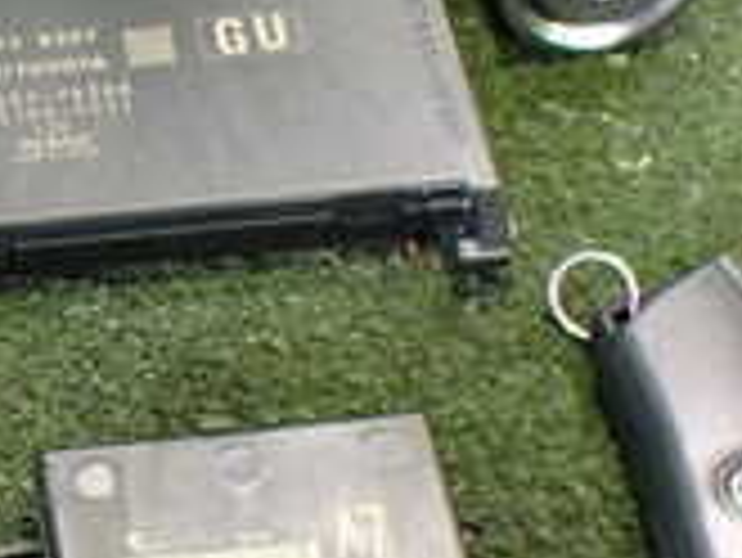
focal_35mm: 109
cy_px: 382
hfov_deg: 17.0
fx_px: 2338
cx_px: -207
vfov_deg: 13.6
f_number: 2.3
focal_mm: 5.4
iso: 1000
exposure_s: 1/30
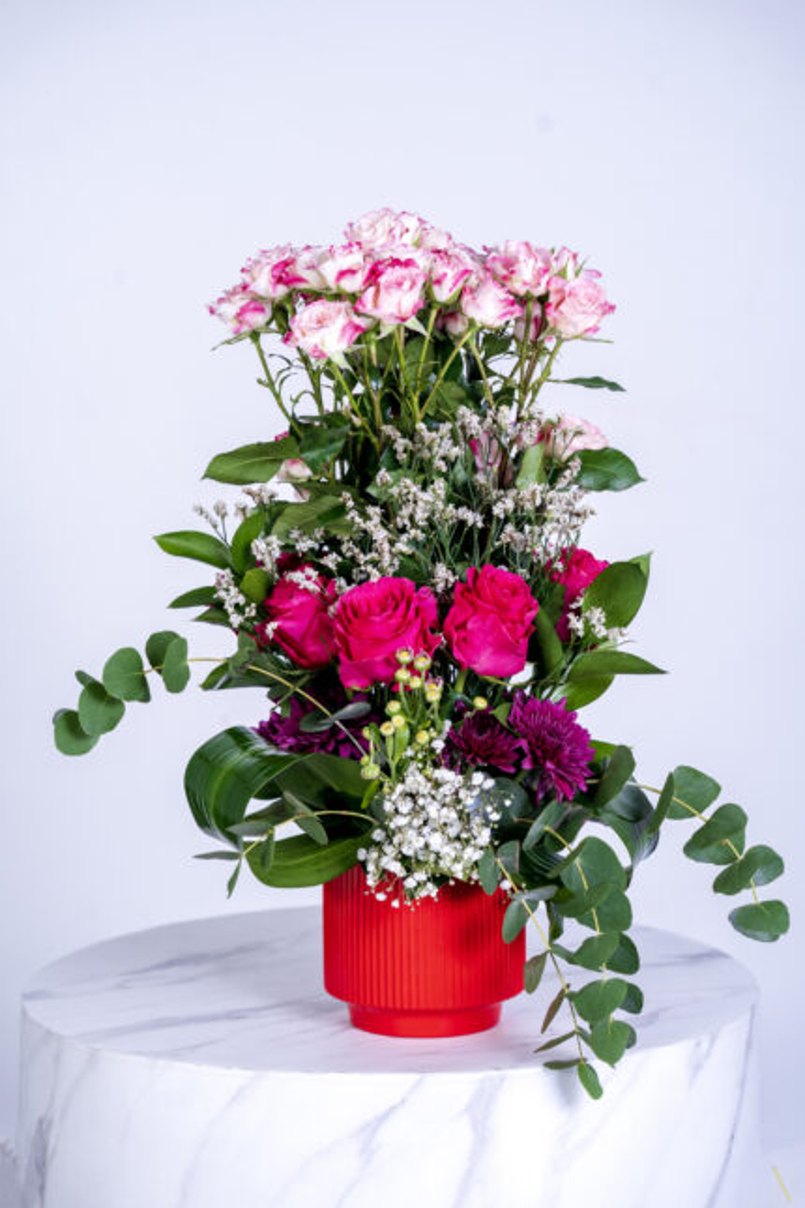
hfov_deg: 16.1
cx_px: 402
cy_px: 604
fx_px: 2851
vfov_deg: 23.9
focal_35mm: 85
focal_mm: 85
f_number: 5
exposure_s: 1/200
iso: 400
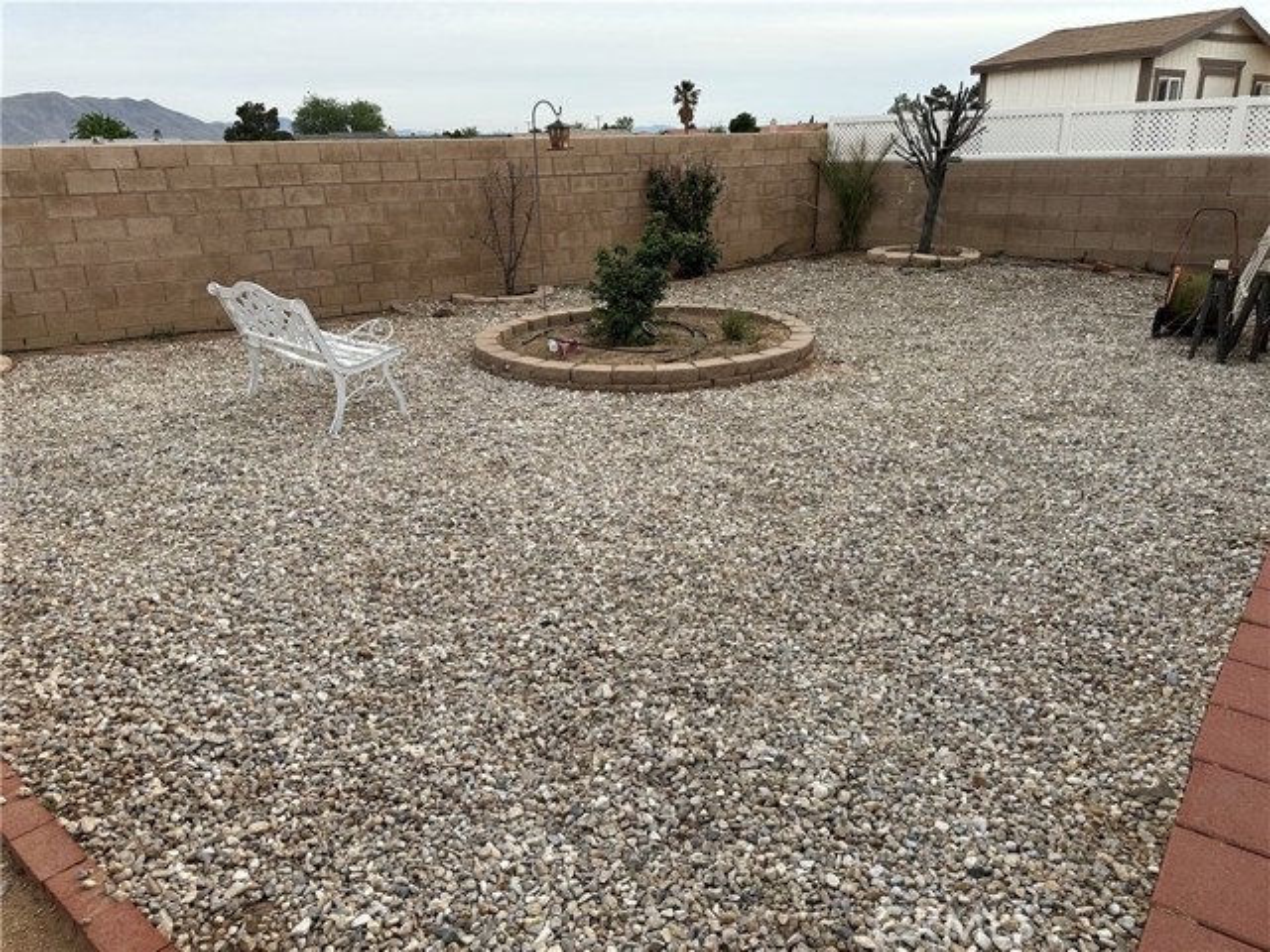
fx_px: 881
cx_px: 635
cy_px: 476
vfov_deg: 56.8
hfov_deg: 71.6
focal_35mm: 24
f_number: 1.78
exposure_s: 1/1880
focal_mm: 6.86
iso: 80
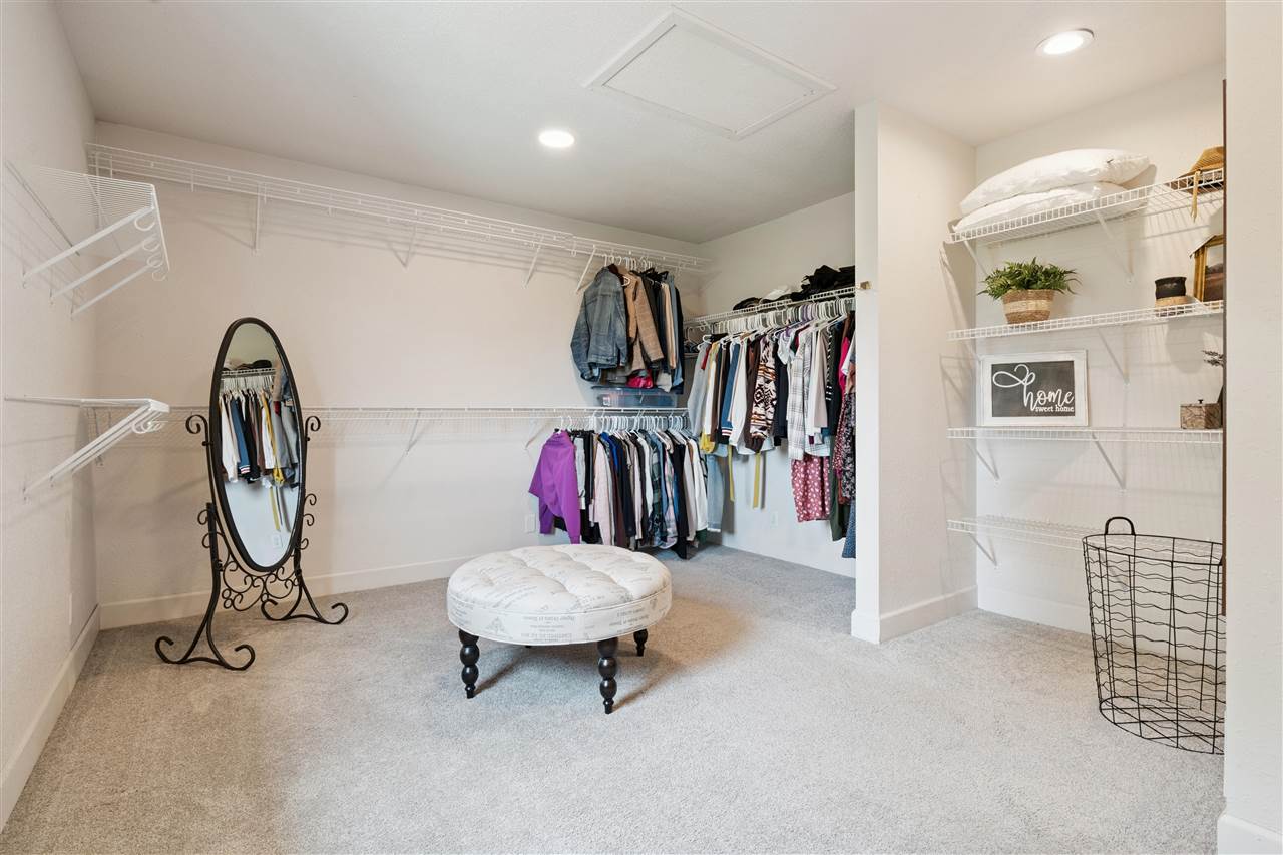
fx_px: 606
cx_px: 642
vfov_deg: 70.4
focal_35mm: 17
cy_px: 428
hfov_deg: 93.3
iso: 400
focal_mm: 17
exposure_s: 1/13
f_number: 9
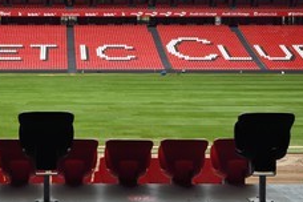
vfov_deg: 19.5
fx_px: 589
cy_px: 97
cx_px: 68
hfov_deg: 28.3
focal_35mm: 70
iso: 400
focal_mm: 38
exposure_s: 1/125
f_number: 14
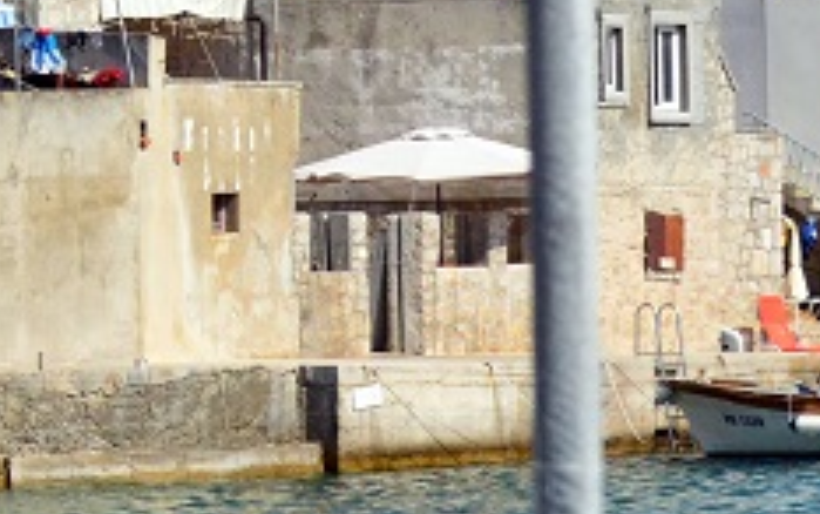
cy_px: -407
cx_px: -635
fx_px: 10243
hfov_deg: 4.5
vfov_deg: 2.9
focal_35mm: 458
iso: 1000
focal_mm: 70
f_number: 5.6
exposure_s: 1/8000
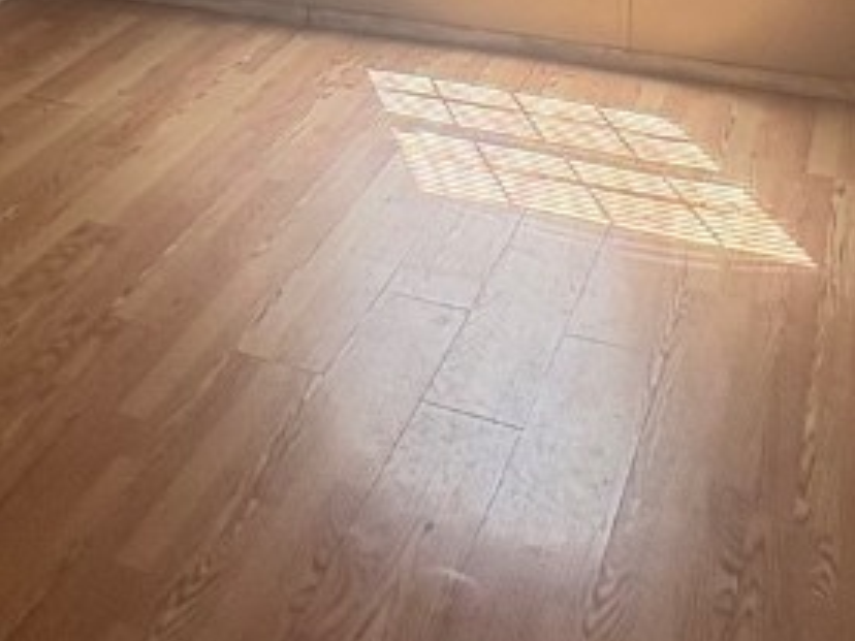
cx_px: 242
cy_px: -173
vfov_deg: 24.7
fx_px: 1284
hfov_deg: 36.2
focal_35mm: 52
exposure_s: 1/101
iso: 80
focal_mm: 2.22
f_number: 2.2
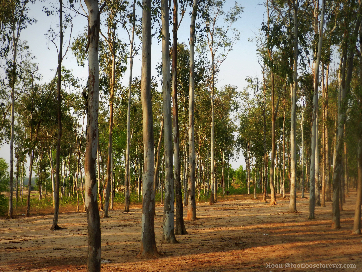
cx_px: 181
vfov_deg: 31.5
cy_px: 136
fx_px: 481
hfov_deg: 41.2
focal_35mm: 46
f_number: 4.2
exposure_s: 1/400
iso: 160
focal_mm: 8.1
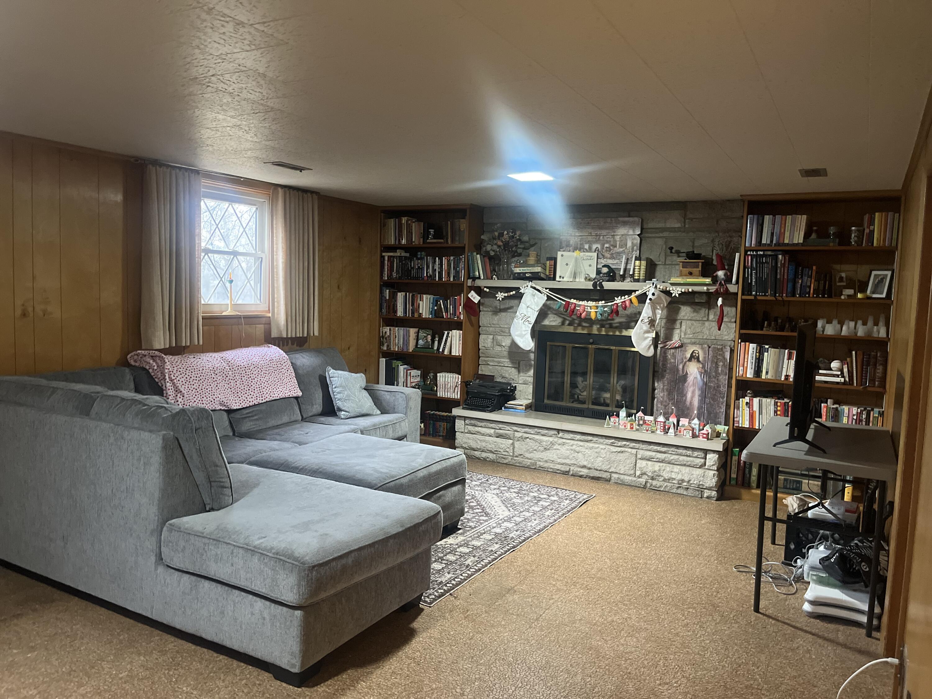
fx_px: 700
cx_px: 466
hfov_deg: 67.3
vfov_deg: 53.1
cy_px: 350
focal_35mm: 26
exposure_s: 1/40
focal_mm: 5.1
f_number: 1.6
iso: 640
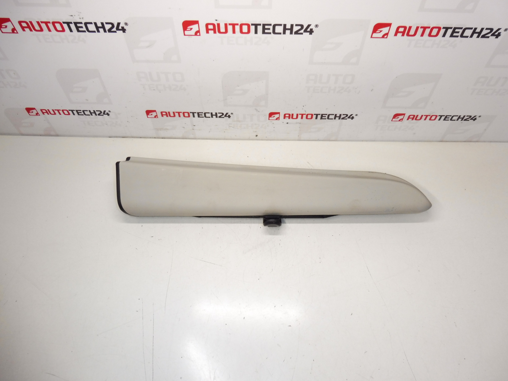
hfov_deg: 71.6
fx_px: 352
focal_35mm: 24
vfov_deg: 56.8
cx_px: 254
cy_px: 190
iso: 200
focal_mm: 4.3
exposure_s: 1/125
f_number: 3.5
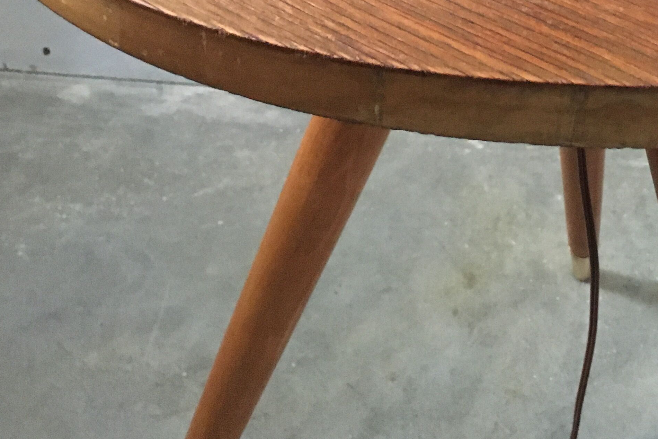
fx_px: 1170
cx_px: 563
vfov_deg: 20.2
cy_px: -61
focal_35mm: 64
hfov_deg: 30.3
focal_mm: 4.15
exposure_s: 1/15
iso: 250
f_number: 2.2
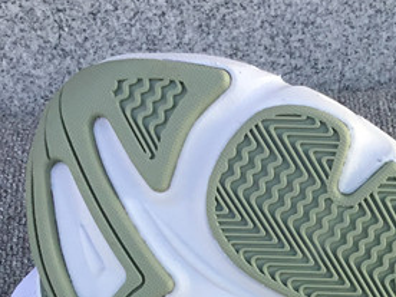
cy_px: 395
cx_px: 370
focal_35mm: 101
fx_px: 1155
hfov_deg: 19.0
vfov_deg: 14.0
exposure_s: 1/357
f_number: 2.4
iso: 25
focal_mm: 3.3
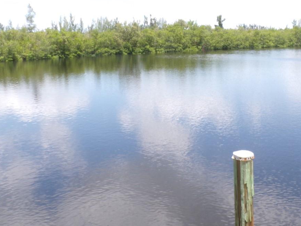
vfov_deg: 32.6
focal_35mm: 44
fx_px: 383
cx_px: 178
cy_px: 76
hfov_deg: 42.8
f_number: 8
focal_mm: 4.3
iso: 80
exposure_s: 1/60
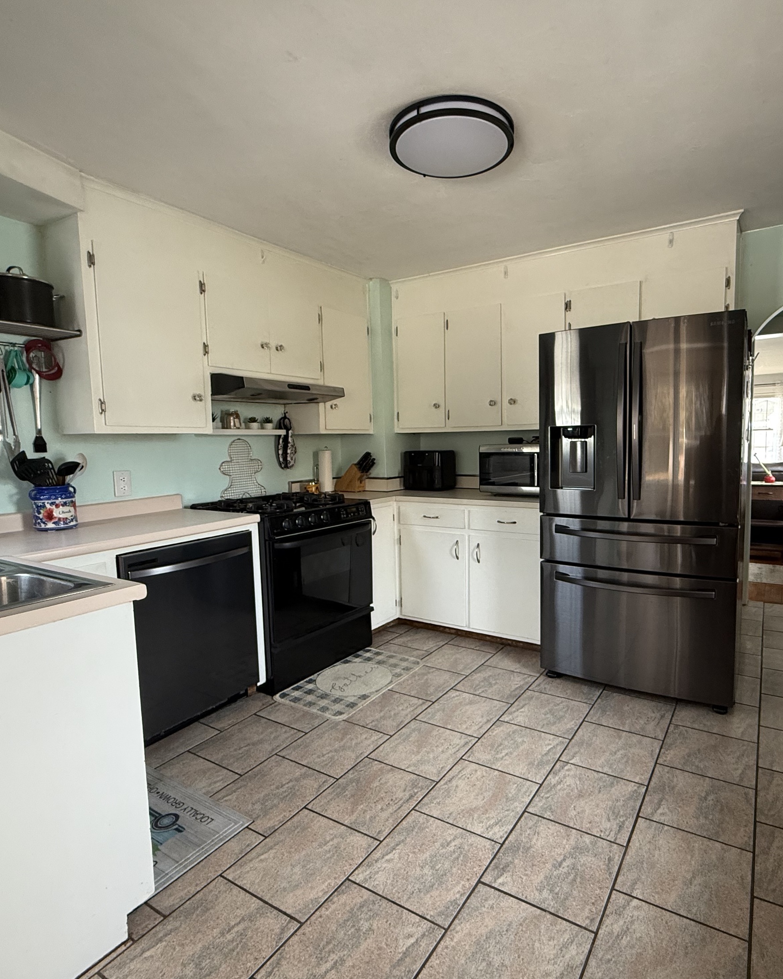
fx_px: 550
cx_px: 452
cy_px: 495
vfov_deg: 83.3
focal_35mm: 19
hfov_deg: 70.4
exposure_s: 1/99
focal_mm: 2.22
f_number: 2.2
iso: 320
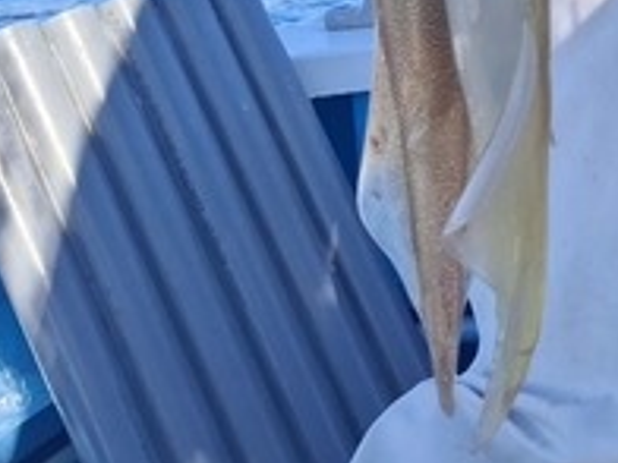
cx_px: 744
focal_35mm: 75
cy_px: -167
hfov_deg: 23.7
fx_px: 1339
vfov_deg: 18.1
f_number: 1.8
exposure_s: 1/717
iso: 50
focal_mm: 5.54
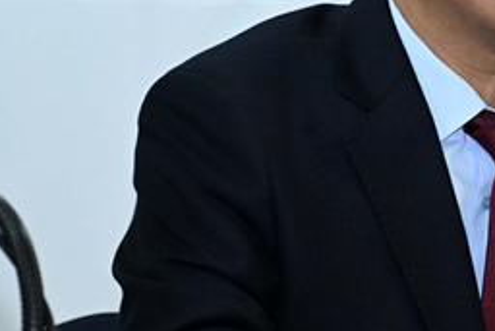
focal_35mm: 375
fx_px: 5159
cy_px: 80
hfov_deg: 5.4
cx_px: 727
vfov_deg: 3.7
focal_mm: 120
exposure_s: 1/160
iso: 4000
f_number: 5.6
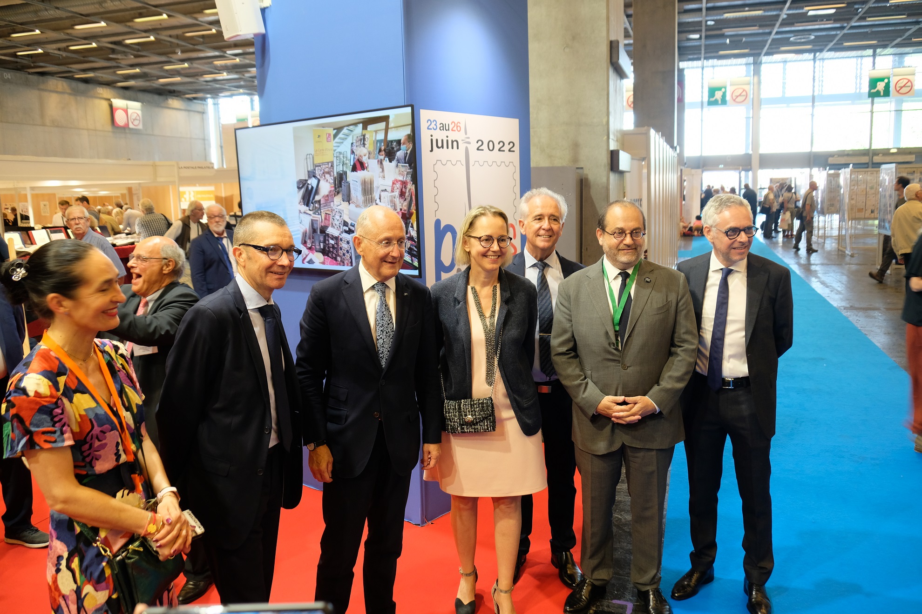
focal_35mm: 29
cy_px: 307
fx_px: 743
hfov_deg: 63.7
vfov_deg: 45.0
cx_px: 461
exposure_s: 1/30
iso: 800
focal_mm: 19
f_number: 3.6
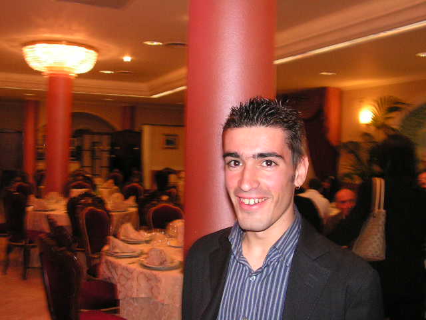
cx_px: 213
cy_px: 160
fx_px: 443
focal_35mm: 36
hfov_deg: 51.4
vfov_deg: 39.7
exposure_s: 1/40
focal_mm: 6
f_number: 3.2
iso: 200
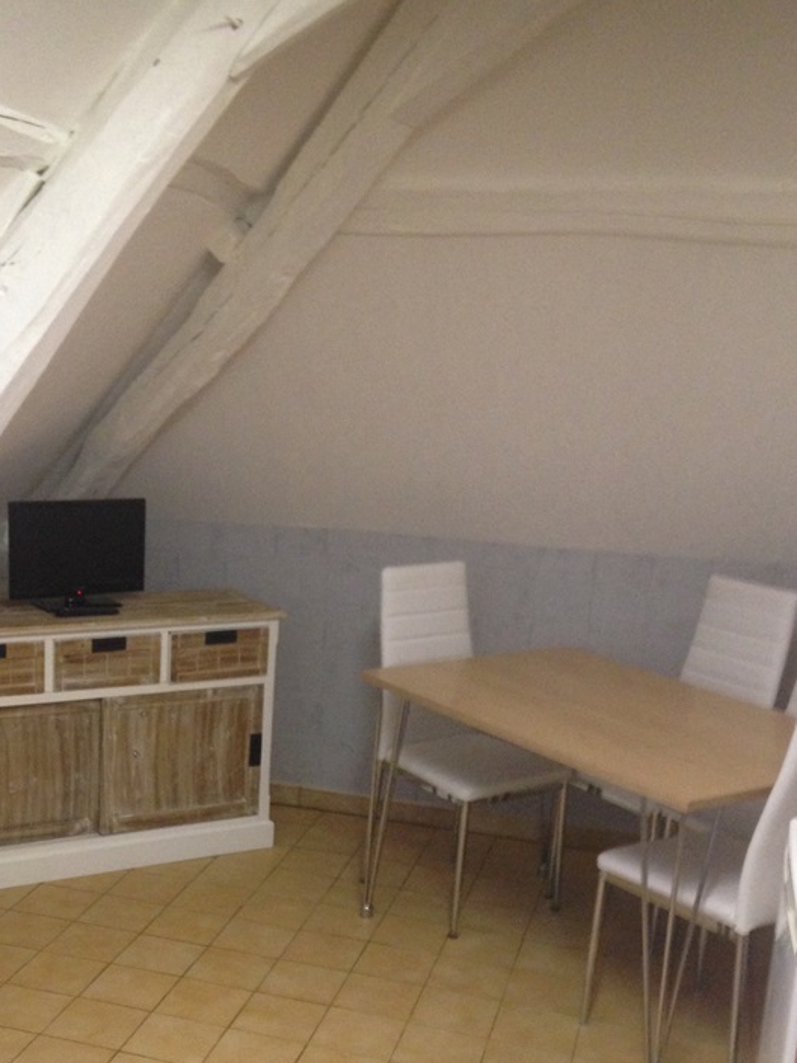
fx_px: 1474
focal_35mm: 48
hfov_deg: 30.1
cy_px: 687
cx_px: 281
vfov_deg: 39.3
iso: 200
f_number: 2.4
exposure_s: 1/20
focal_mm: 4.12
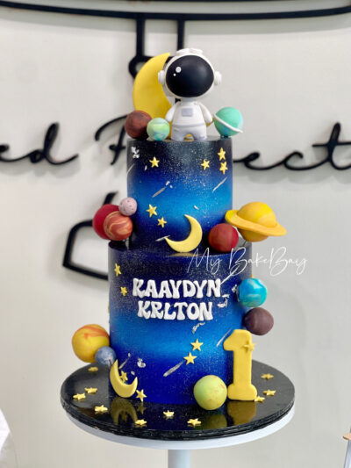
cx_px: 176
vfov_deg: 30.3
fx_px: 865
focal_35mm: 64
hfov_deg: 22.9
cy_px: 234
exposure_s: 1/100
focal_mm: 7.5
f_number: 2.2
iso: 100
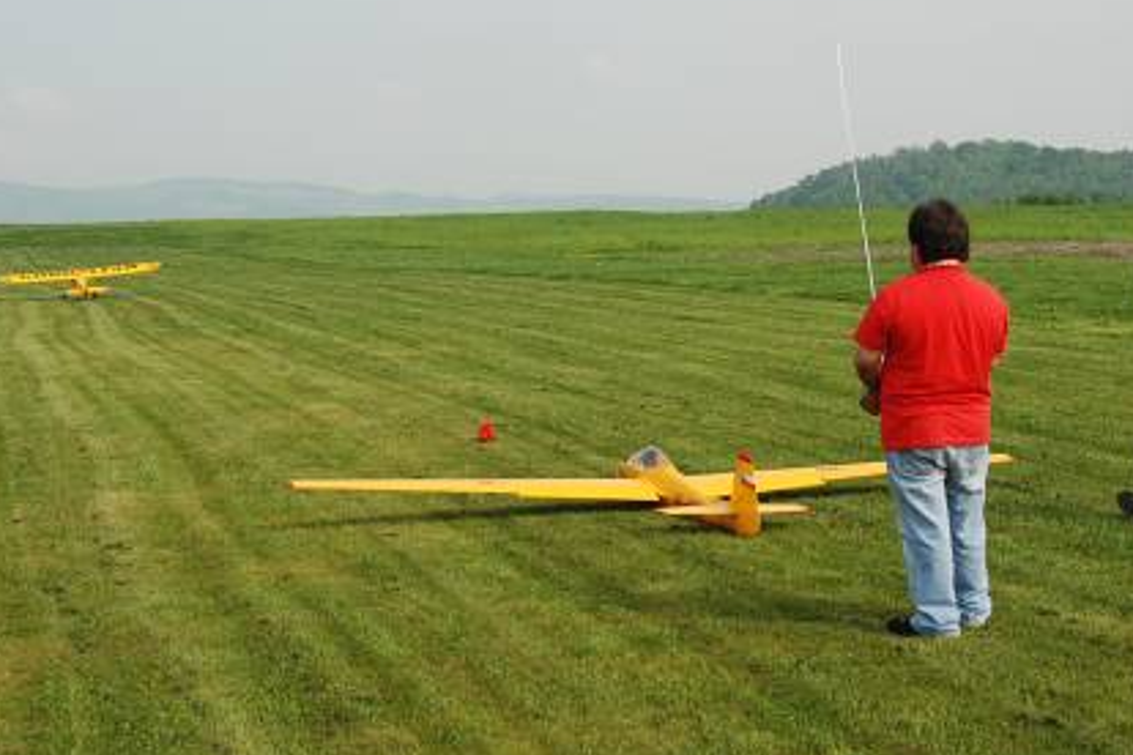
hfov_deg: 34.0
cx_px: 498
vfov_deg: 23.0
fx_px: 1848
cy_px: 284
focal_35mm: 59
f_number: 8
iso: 100
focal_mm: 27
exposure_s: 1/250
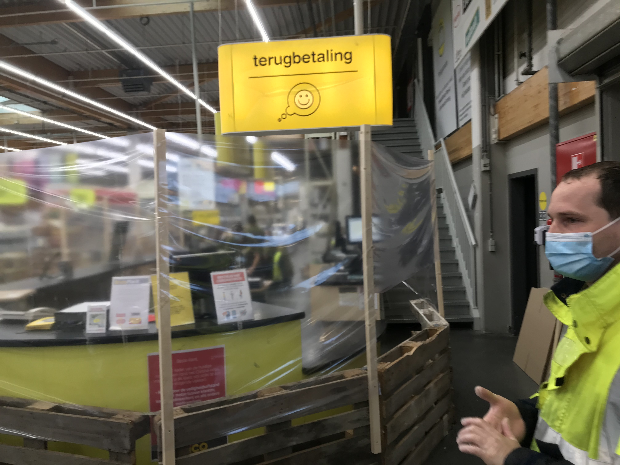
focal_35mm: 28
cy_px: 232
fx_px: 502
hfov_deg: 63.4
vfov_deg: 49.7
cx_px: 310
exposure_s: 1/50
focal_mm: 3.99
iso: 32
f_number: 1.8
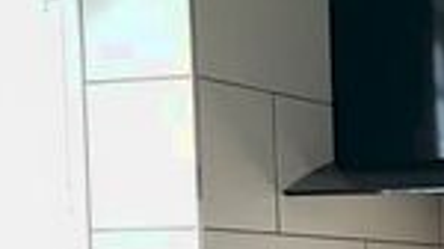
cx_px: 684
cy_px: 482
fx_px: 1552
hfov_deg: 15.0
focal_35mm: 132
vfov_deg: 8.7
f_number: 2.4
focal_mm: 4.3
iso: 200
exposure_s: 1/50
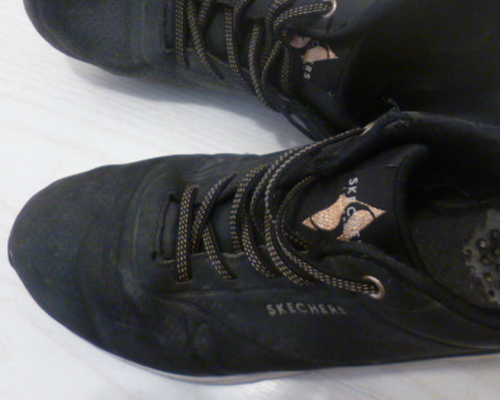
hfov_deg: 47.1
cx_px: 339
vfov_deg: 38.8
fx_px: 562
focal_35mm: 38
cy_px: 144
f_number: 2.5
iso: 400
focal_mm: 4.3
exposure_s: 1/8
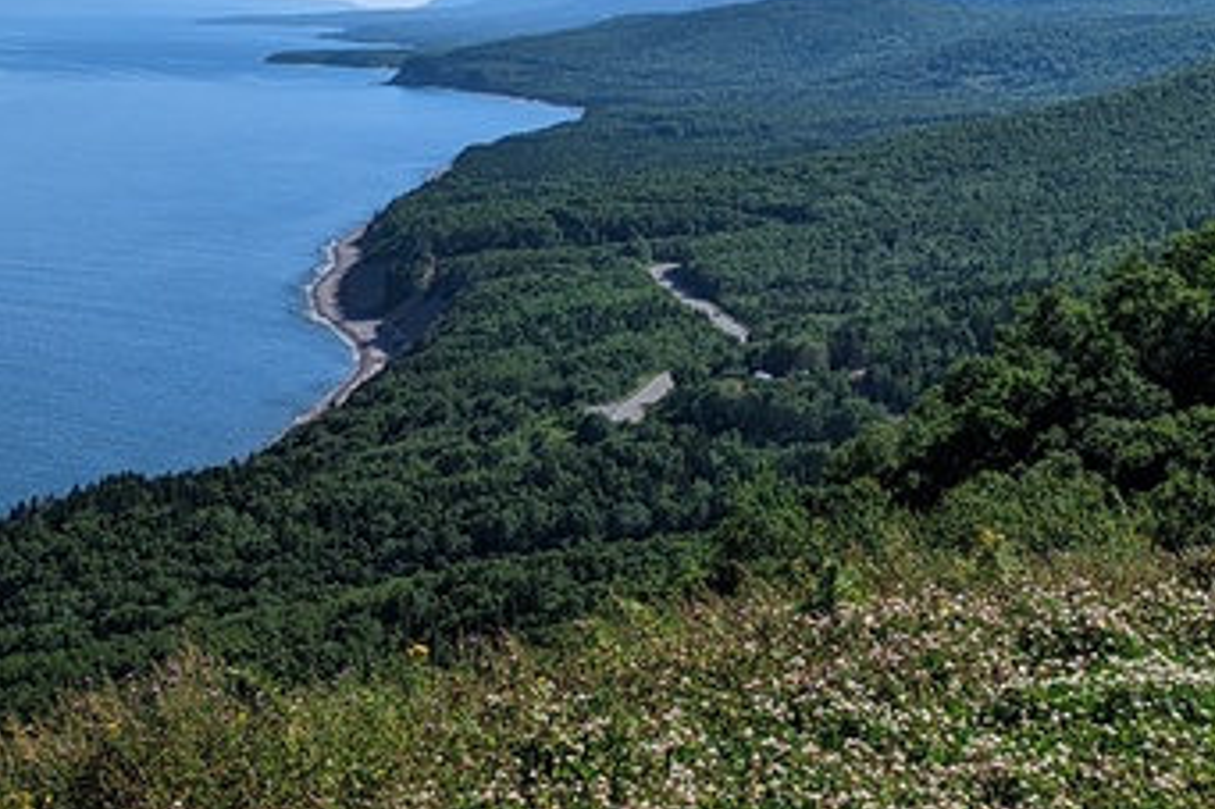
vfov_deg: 15.4
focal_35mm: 88
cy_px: 157
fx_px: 2968
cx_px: 709
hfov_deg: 23.1
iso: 44
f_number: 1.85
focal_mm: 6.81
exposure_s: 1/2833
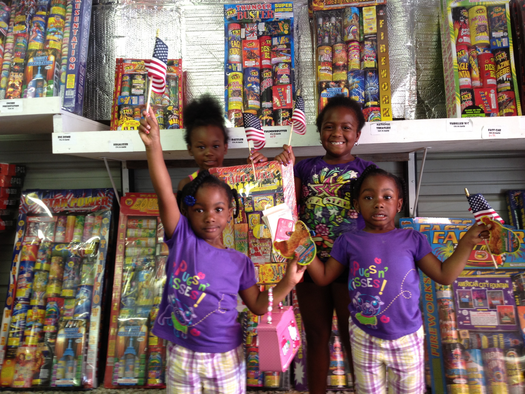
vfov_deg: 40.7
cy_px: 197
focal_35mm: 35
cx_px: 262
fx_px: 531
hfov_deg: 52.6
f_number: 2.4
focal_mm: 4.28
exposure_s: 1/20
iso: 64
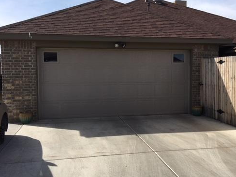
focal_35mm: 38
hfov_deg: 48.9
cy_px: 86
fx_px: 259
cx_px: 130
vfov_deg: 37.7
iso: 25
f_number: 2.2
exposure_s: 1/1479
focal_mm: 4.15
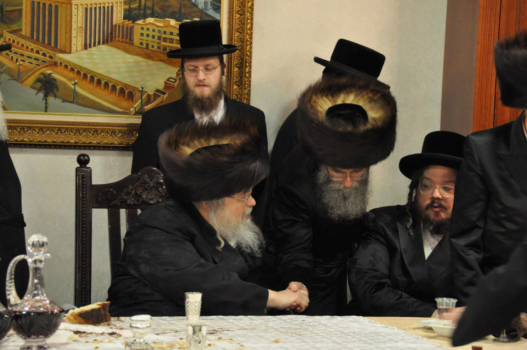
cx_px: 264
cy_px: 175
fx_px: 2303
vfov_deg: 8.7
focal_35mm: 158
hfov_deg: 13.1
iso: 1600
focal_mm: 105
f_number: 5.6
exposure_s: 1/40
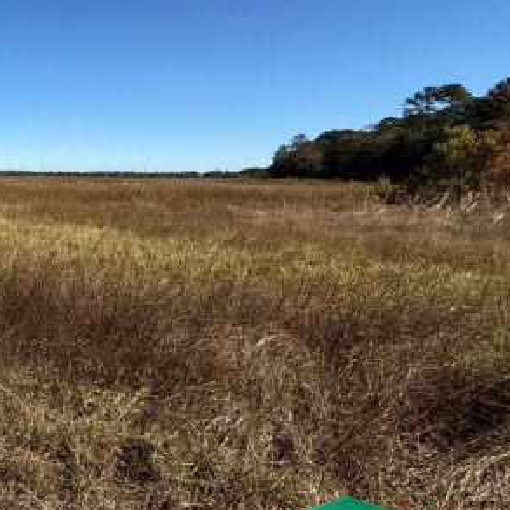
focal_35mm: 27
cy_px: 185
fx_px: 450
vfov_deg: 58.2
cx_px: -37
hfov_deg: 45.9
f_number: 2.2
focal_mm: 2.22
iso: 50
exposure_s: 1/2506
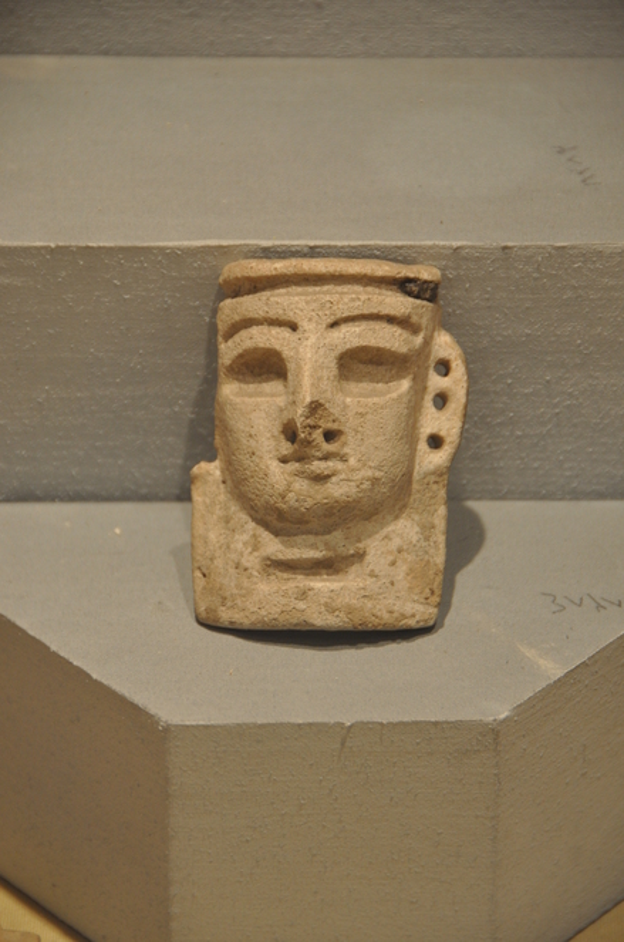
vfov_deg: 6.9
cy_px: 471
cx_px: 312
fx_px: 7828
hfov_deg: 4.6
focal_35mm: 300
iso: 500
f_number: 5.6
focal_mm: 200
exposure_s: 1/40
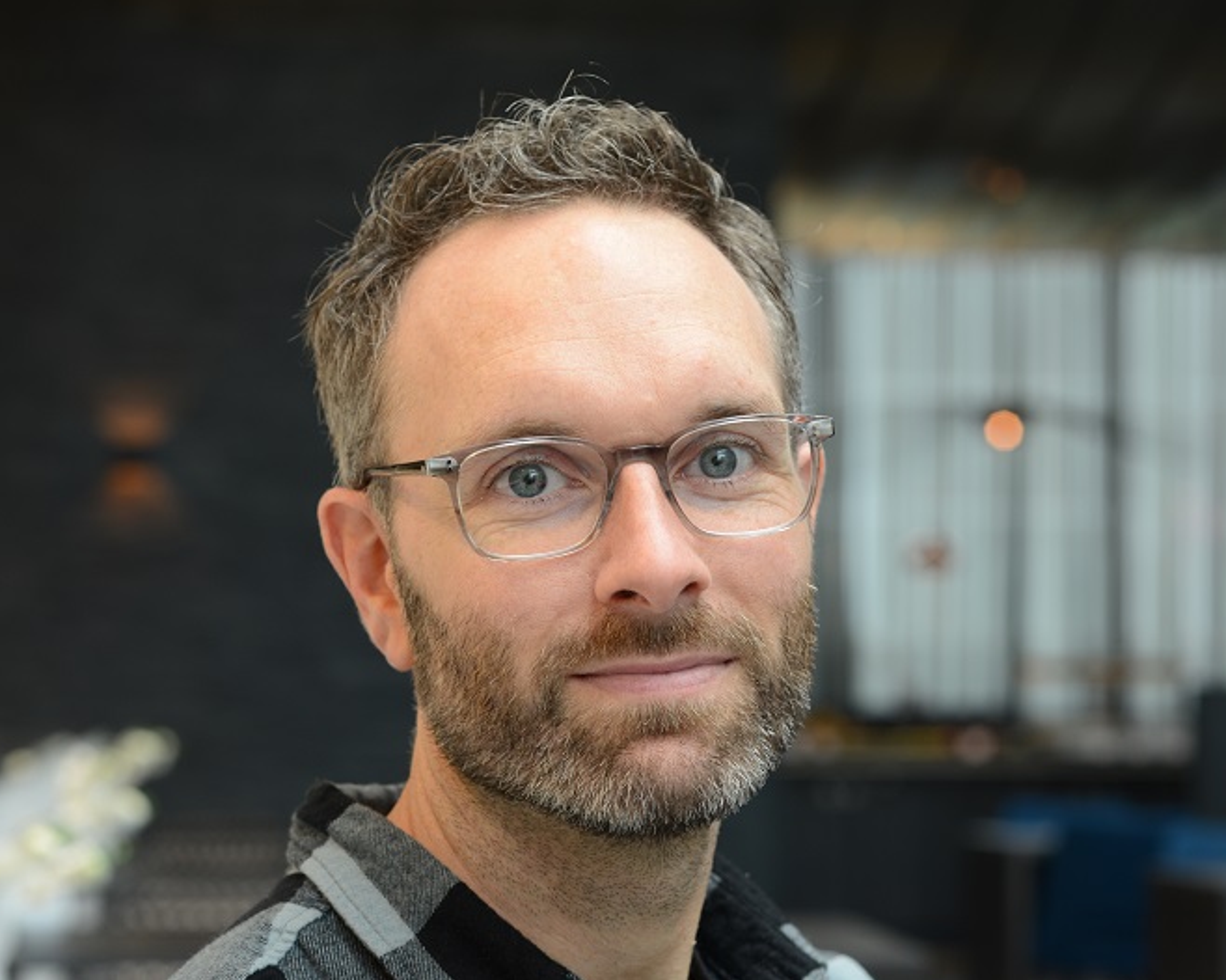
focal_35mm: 97
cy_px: 487
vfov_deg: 15.9
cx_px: 626
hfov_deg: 19.8
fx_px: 3519
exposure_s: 1/20
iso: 400
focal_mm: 85
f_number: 6.3
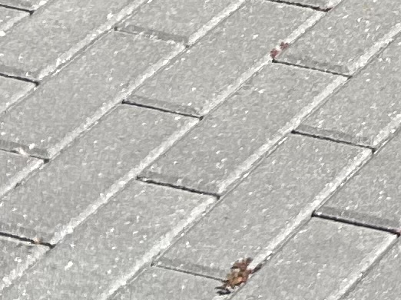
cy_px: -628
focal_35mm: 201
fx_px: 2327
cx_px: 1198
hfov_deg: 8.3
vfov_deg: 6.6
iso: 50
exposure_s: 1/2632
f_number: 1.5
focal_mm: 5.7
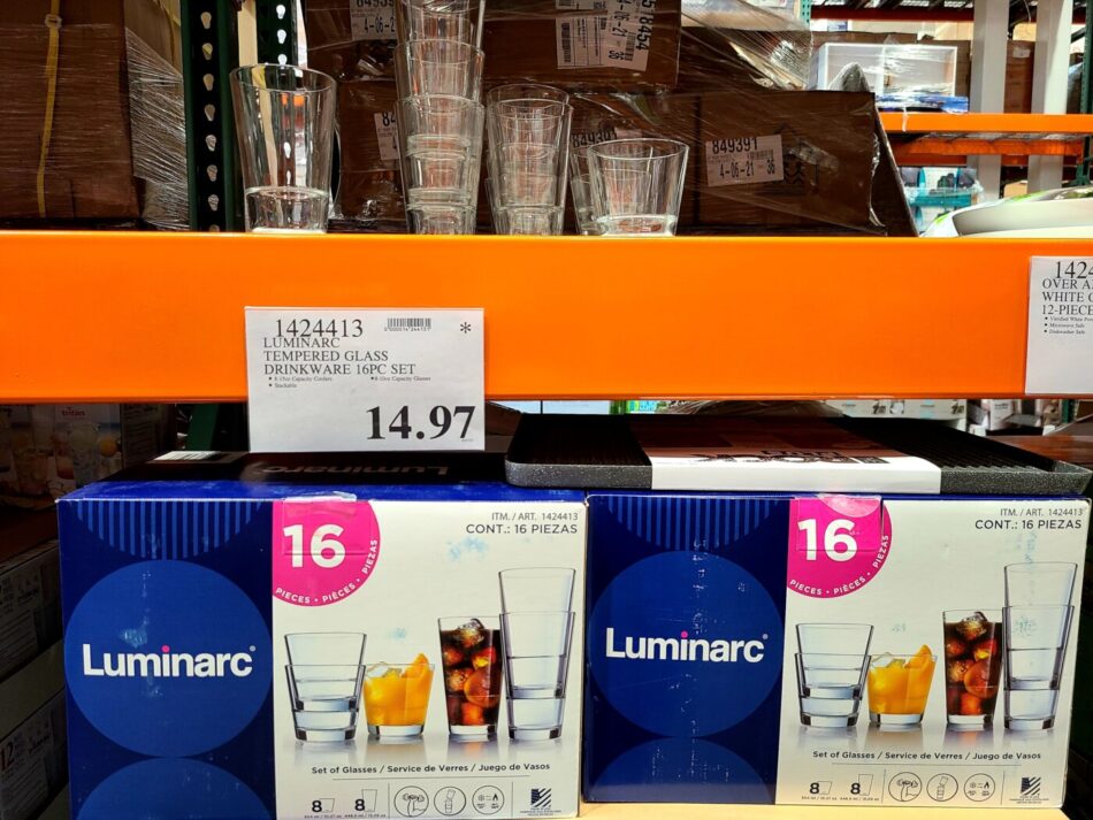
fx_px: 821
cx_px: 546
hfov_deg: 67.3
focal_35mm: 26
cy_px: 410
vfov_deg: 53.1
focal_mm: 5.4
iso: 160
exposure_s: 1/59.2
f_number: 1.8
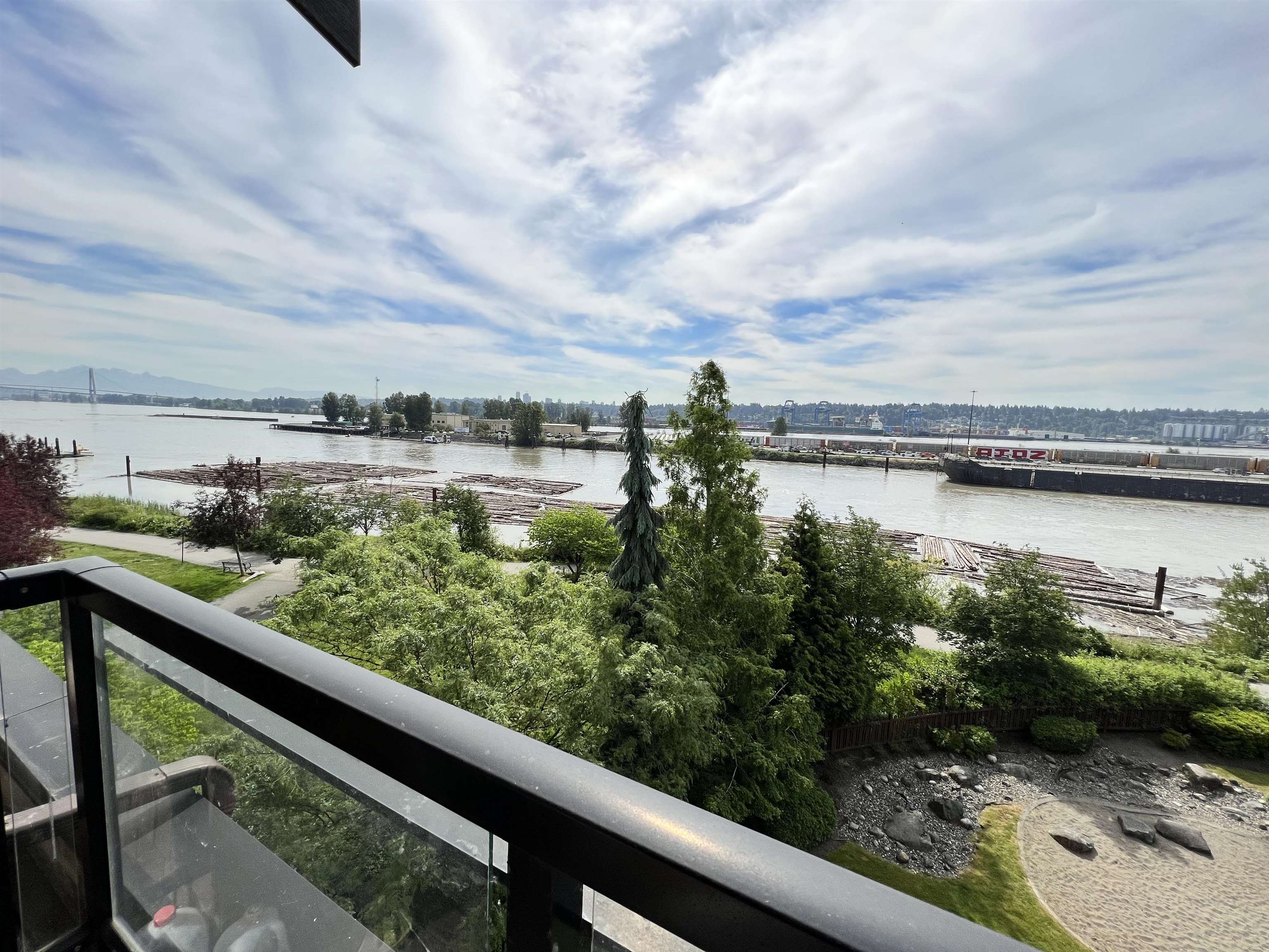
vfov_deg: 89.9
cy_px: 476
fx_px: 477
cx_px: 634
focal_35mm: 13
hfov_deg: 106.2
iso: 40
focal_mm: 1.57
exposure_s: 1/3650
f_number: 1.8
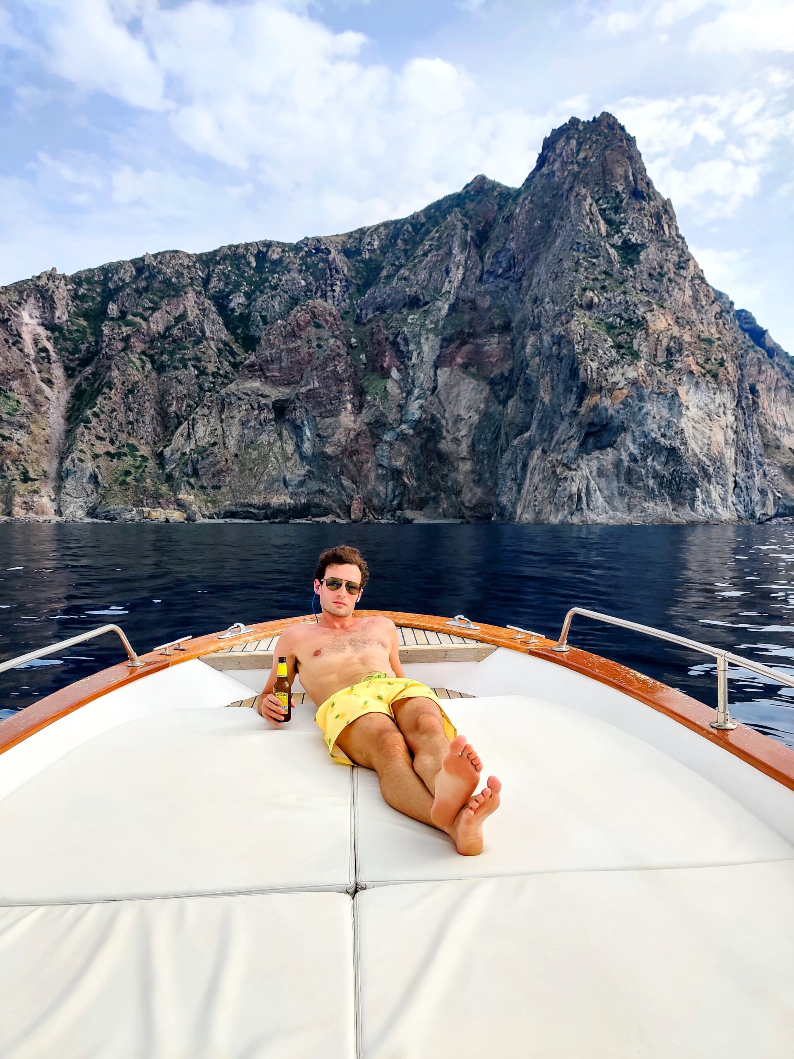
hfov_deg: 51.4
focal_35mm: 27
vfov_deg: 65.3
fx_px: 826
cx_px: 397
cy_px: 530
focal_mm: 4.75
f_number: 1.65
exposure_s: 1/1838
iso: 125
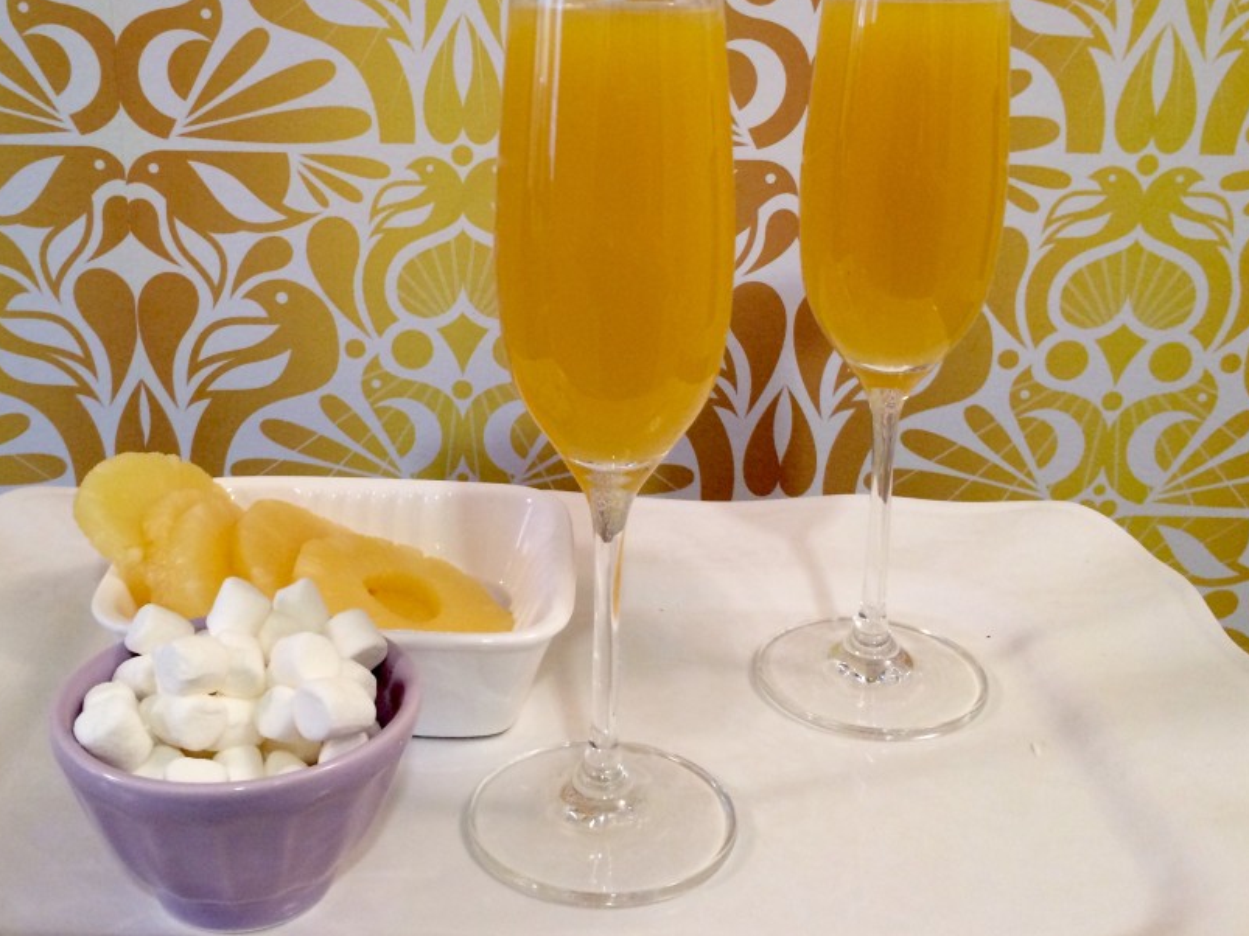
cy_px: 364
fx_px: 1335
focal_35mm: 37
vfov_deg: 38.5
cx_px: 537
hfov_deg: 50.0
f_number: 2.2
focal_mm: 4.15
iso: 125
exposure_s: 1/30
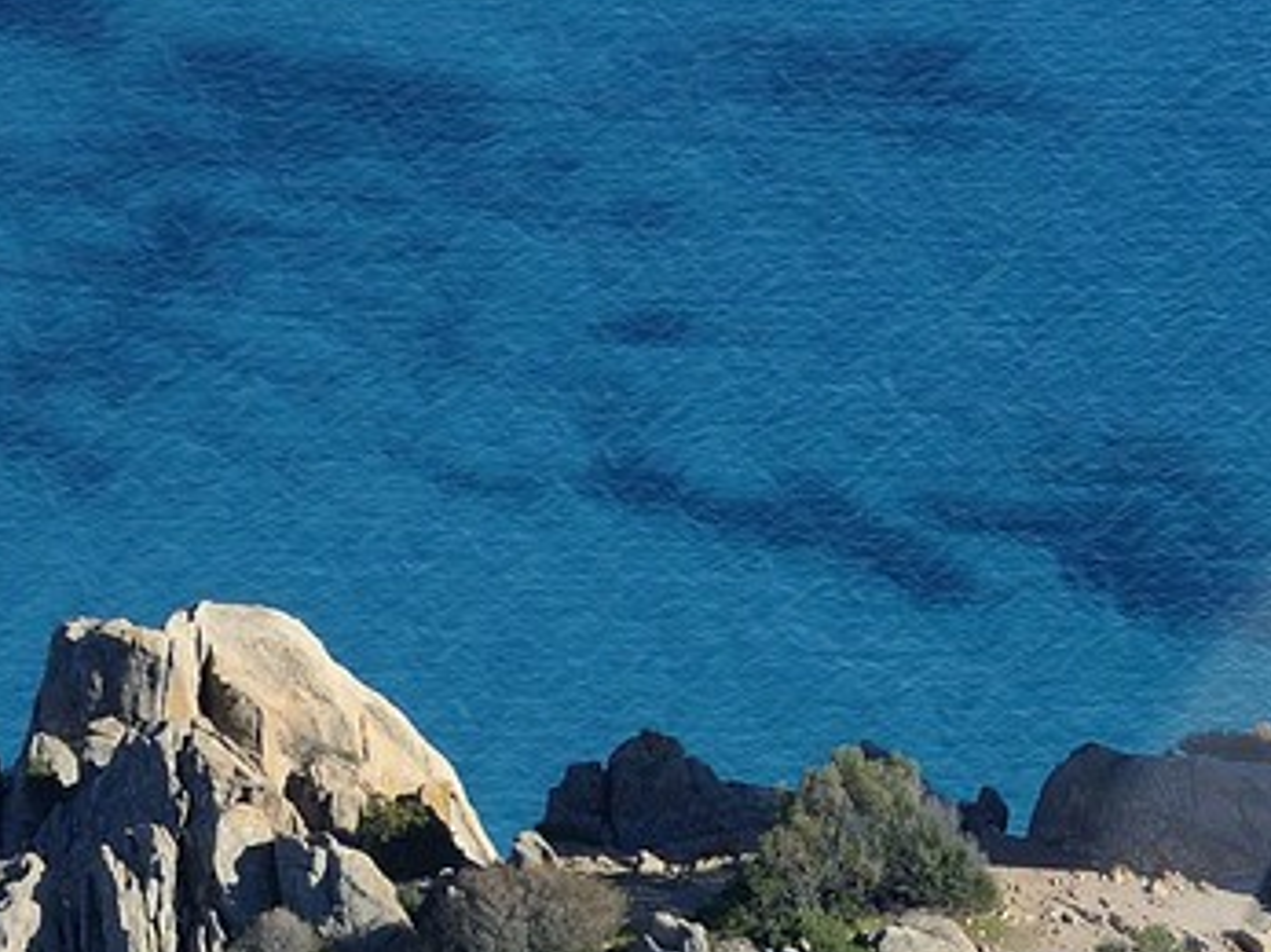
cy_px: 1483
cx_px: 2472
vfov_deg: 2.5
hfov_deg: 3.3
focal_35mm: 598
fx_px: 21949
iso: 400
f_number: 8
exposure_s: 1/800
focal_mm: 135
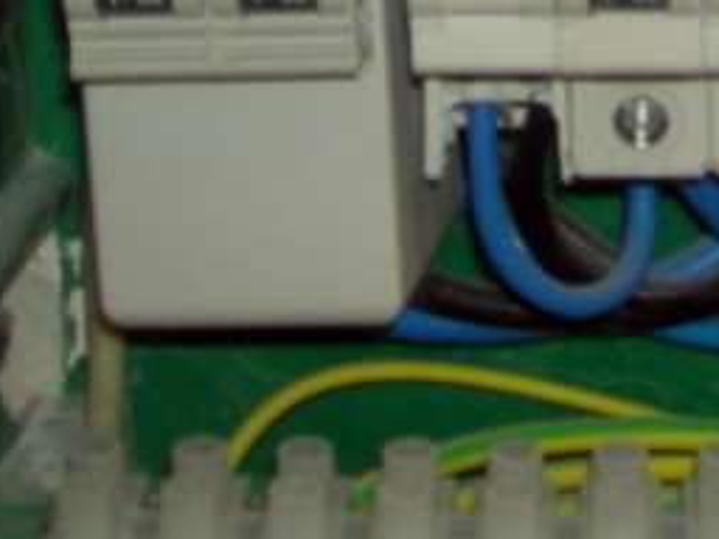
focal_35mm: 164
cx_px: 946
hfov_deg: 11.7
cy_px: -601
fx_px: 3406
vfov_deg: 8.5
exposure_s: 1/30
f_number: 2.8
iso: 50
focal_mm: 5.7
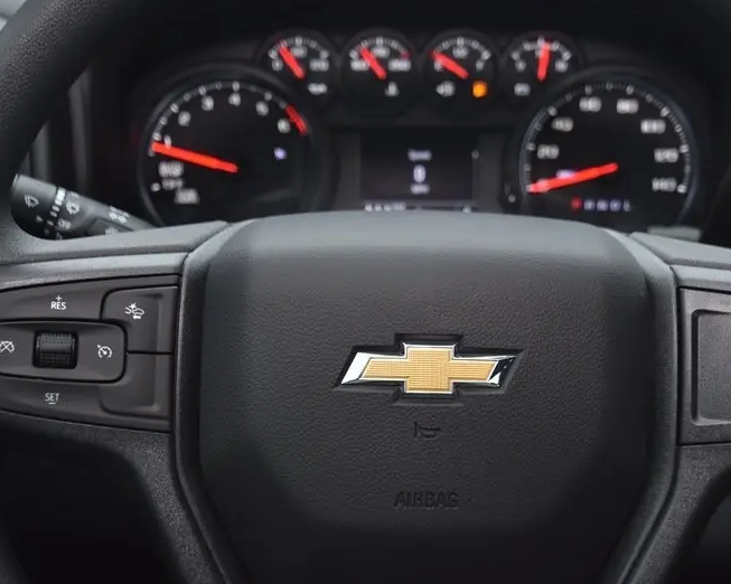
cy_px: 269
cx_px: 415
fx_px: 1146
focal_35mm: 53
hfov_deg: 35.3
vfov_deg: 28.6
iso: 400
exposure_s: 1/100
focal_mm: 24
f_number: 4.5
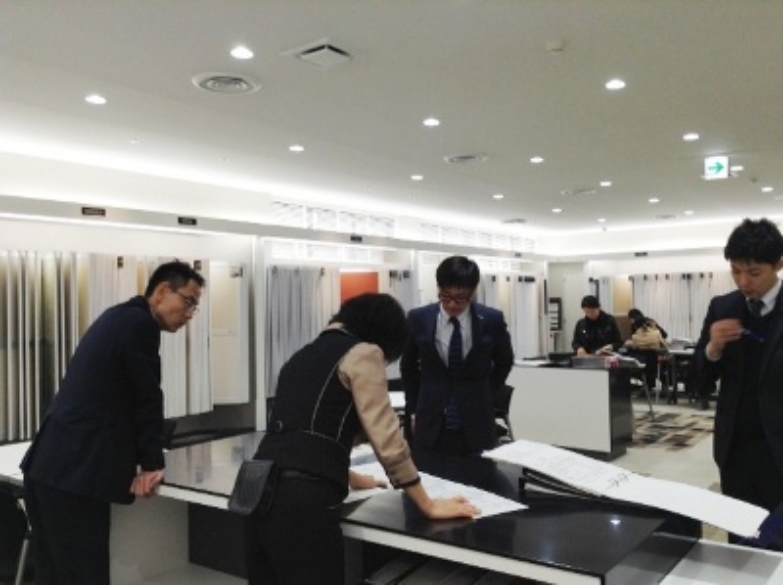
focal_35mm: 33
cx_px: 392
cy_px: 292
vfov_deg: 42.9
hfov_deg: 55.4
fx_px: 746
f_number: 2.4
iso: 32
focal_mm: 3.3
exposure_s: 1/40
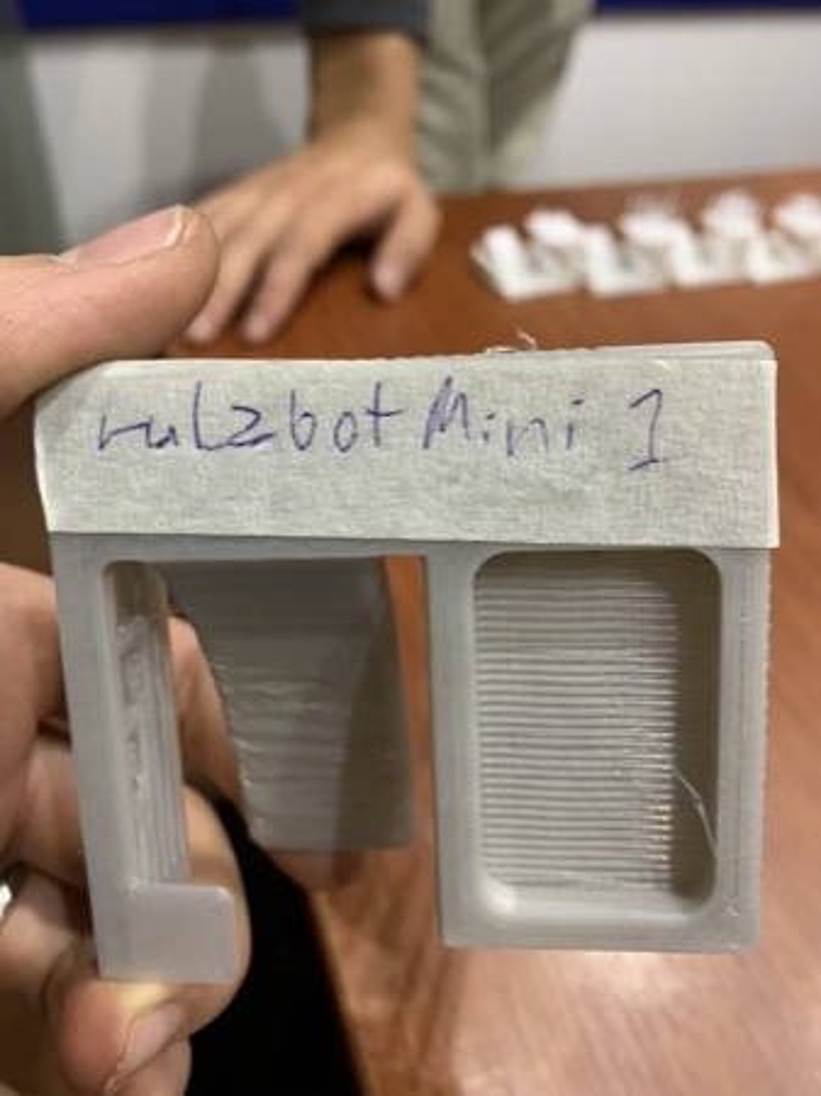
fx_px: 823
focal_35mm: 26
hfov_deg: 53.0
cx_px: 410
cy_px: 548
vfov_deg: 67.3
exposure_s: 1/40
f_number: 1.8
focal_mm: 4.25
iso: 250
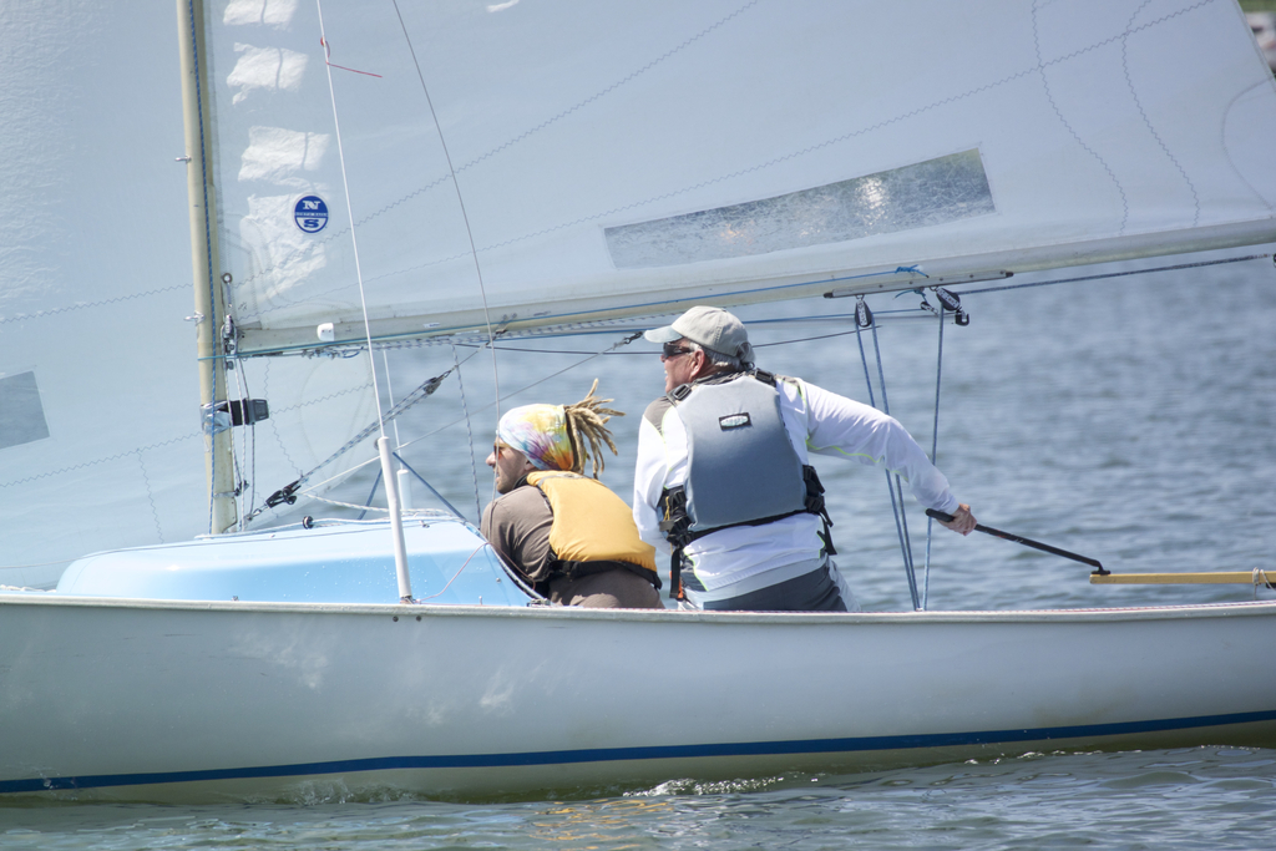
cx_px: 638
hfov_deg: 2.5
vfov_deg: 1.7
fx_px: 28712
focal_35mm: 810
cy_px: 426
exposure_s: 1/500
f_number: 5.6
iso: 160
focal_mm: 300
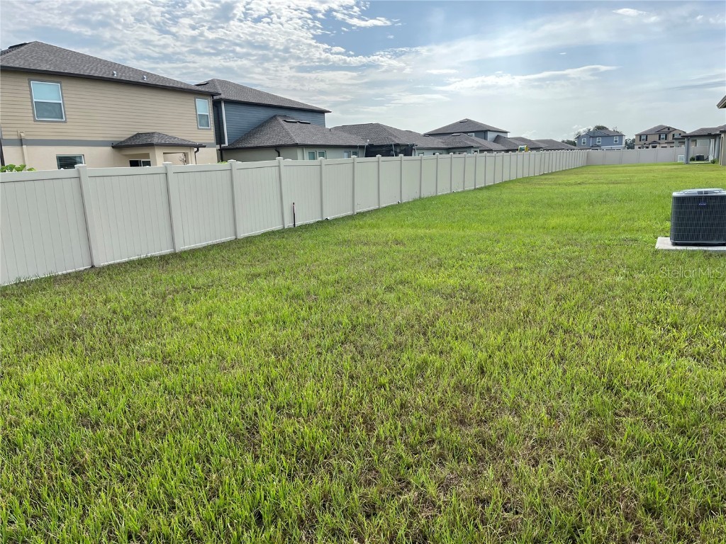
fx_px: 545
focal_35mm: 26
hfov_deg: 67.3
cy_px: 272
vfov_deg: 53.1
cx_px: 363
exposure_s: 1/1923
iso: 50
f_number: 1.6
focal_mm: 5.1
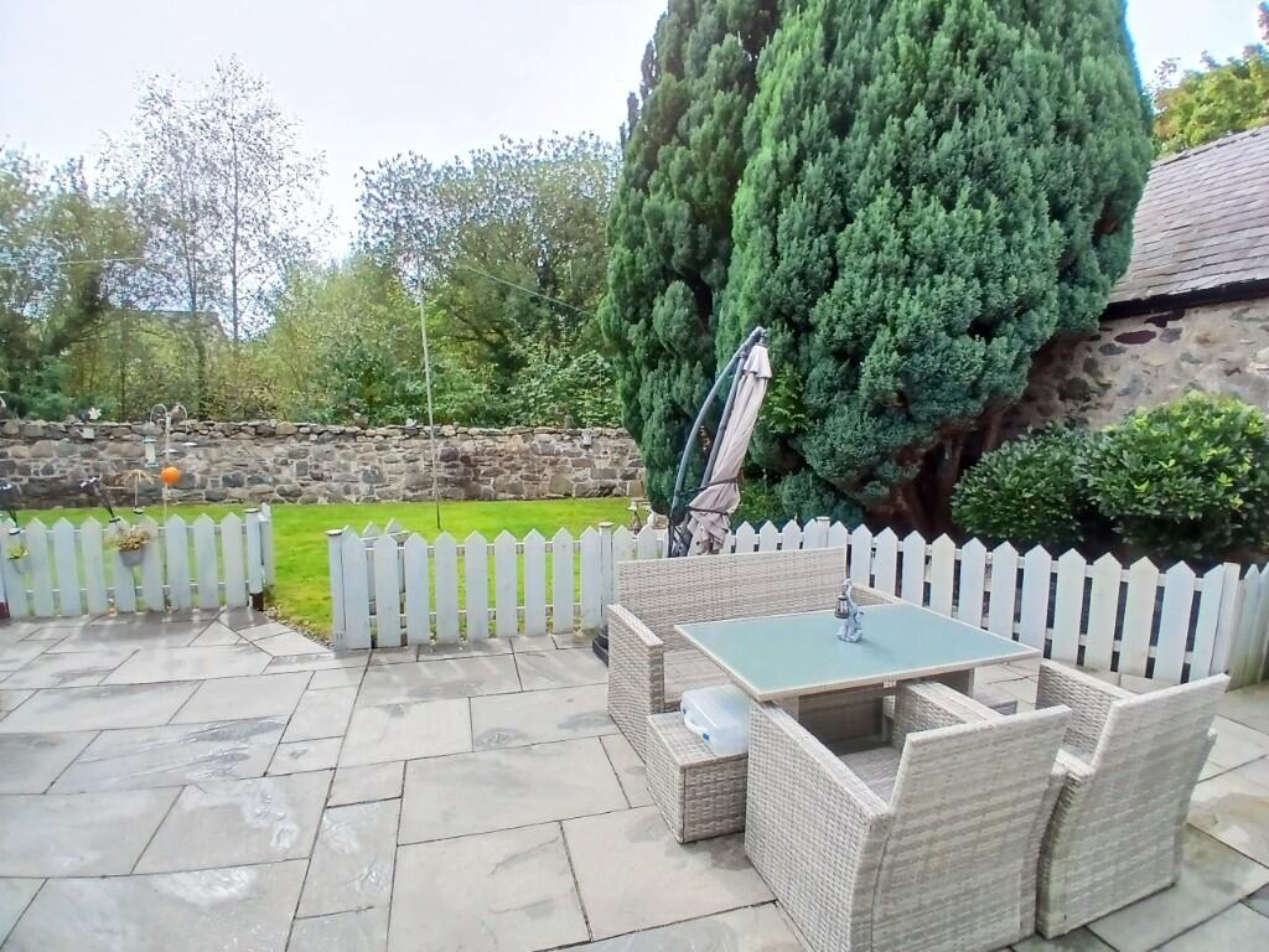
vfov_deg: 74.7
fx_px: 623
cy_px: 476
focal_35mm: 17
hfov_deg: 91.0
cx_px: 634
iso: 50
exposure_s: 1/500
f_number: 2.2
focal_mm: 1.4
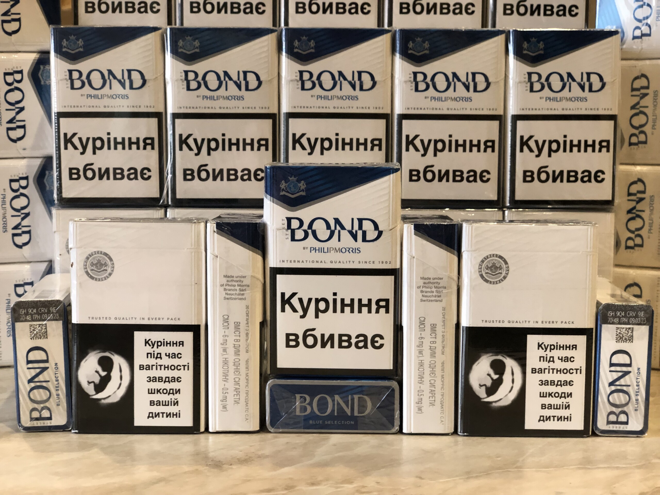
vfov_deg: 28.0
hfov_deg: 36.8
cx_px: 330
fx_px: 991
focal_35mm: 52
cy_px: 248
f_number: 2.4
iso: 125
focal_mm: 6
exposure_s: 1/30
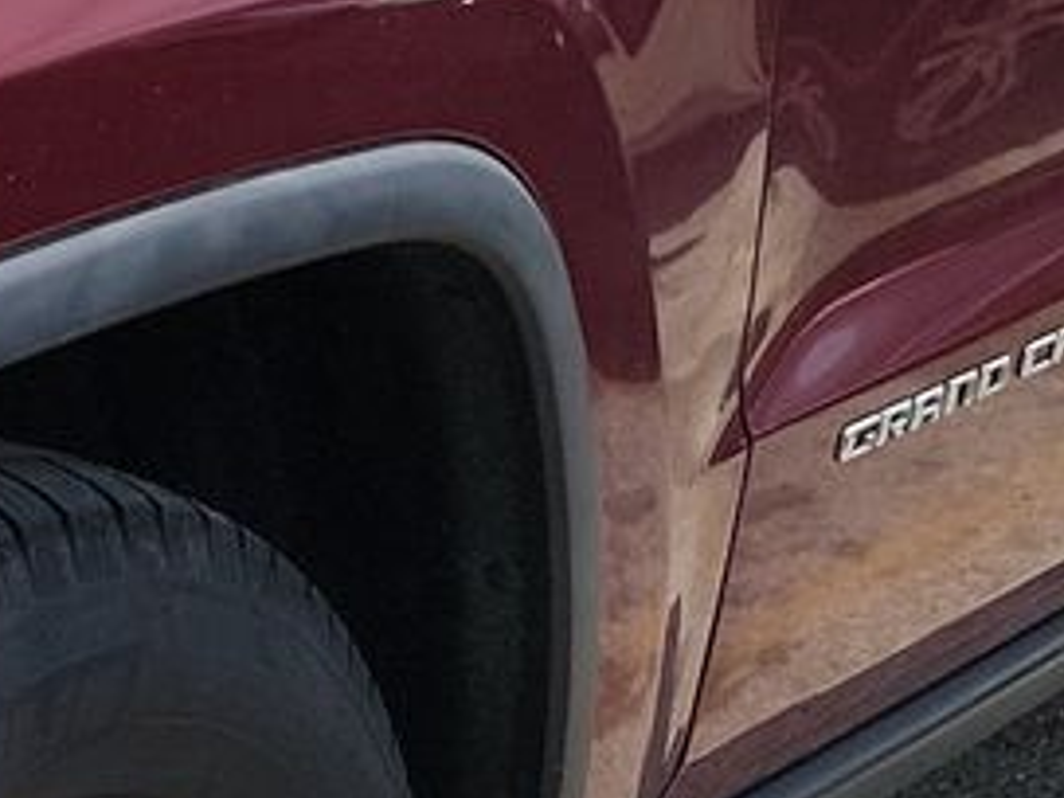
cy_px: 364
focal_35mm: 141
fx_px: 4334
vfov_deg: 10.5
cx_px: -622
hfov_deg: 13.1
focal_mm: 6.7
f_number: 1.8
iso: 50
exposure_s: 1/866
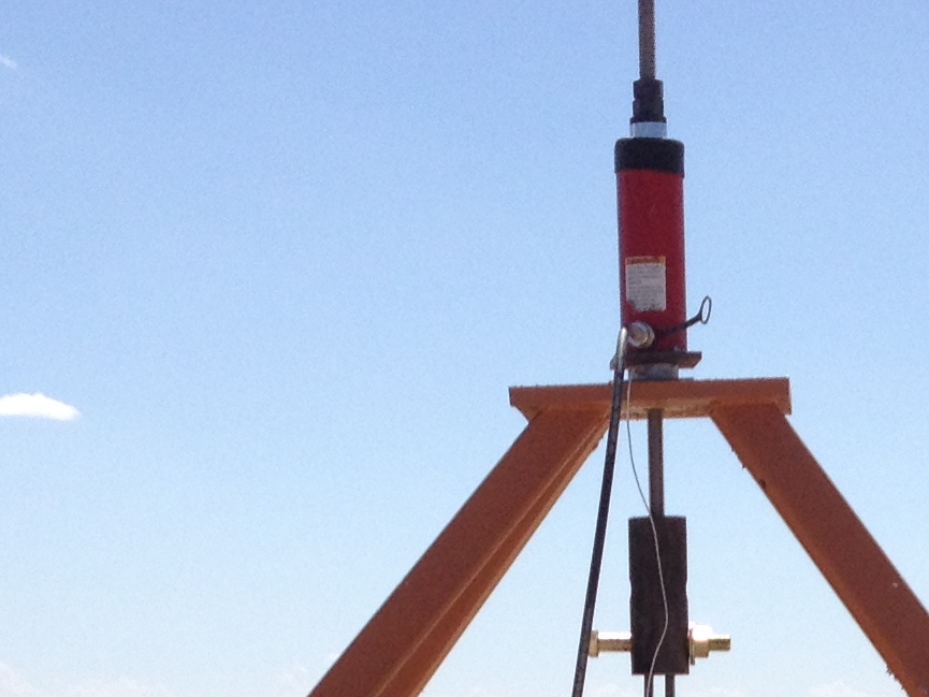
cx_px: 671
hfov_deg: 14.9
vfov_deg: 10.5
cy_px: 1308
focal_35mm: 132
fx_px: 3543
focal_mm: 4.28
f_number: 2.4
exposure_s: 1/2762
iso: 50
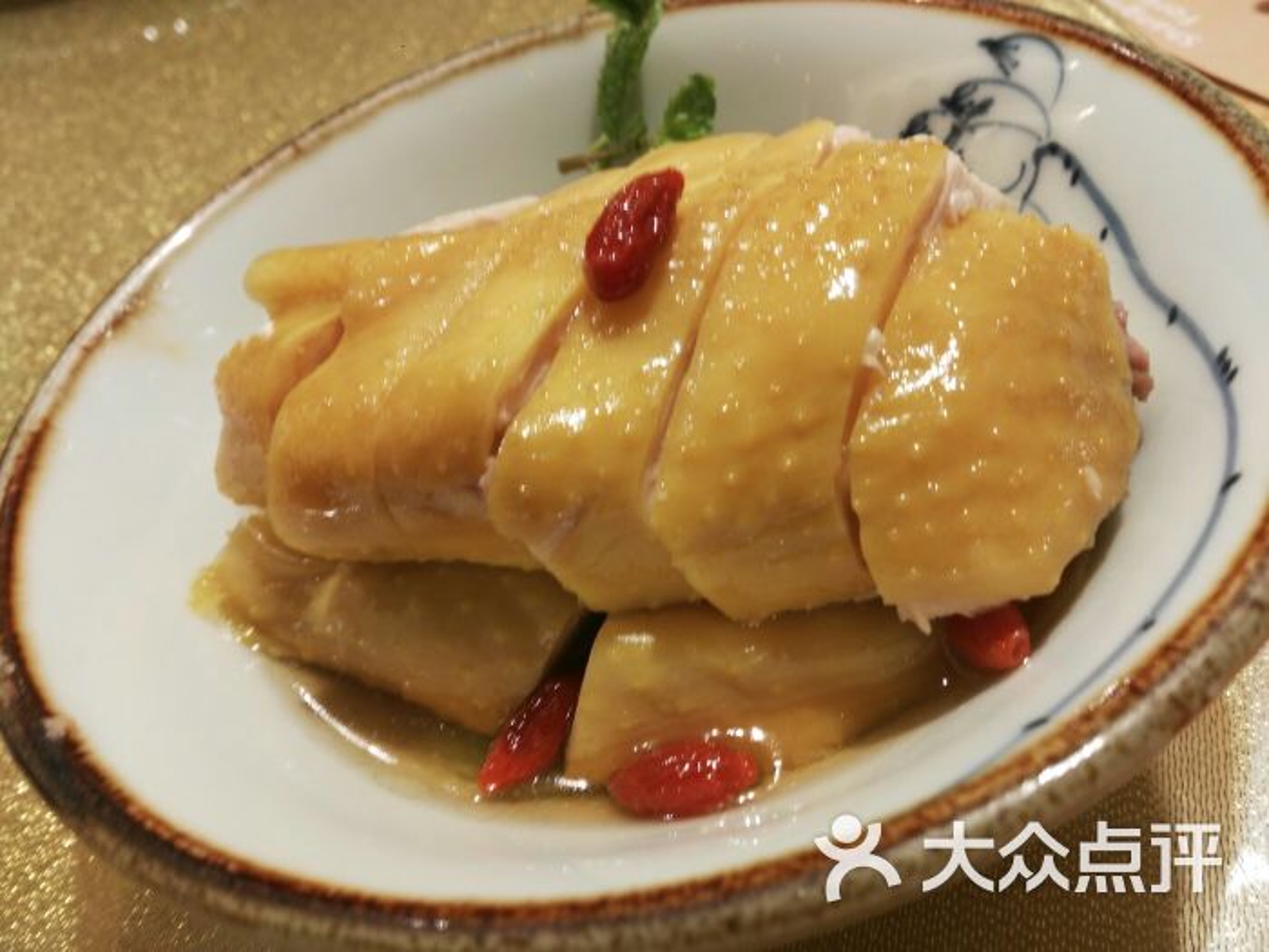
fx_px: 1026
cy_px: 476
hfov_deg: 63.4
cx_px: 634
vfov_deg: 49.7
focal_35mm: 28
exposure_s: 1/33
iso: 75
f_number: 2
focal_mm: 2.96
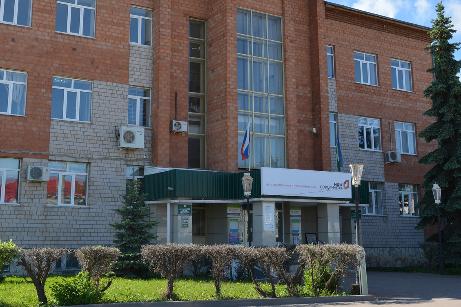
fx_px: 653
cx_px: 216
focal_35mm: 51
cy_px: 103
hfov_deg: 38.9
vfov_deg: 26.3
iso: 100
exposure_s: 1/200
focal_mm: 24
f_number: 7.1
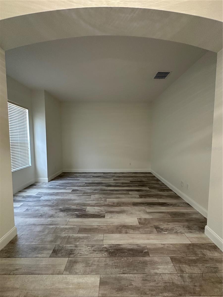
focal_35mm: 14
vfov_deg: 102.1
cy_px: 148
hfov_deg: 85.7
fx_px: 120
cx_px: 112
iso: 320
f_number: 2.2
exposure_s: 1/60
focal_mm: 2.22
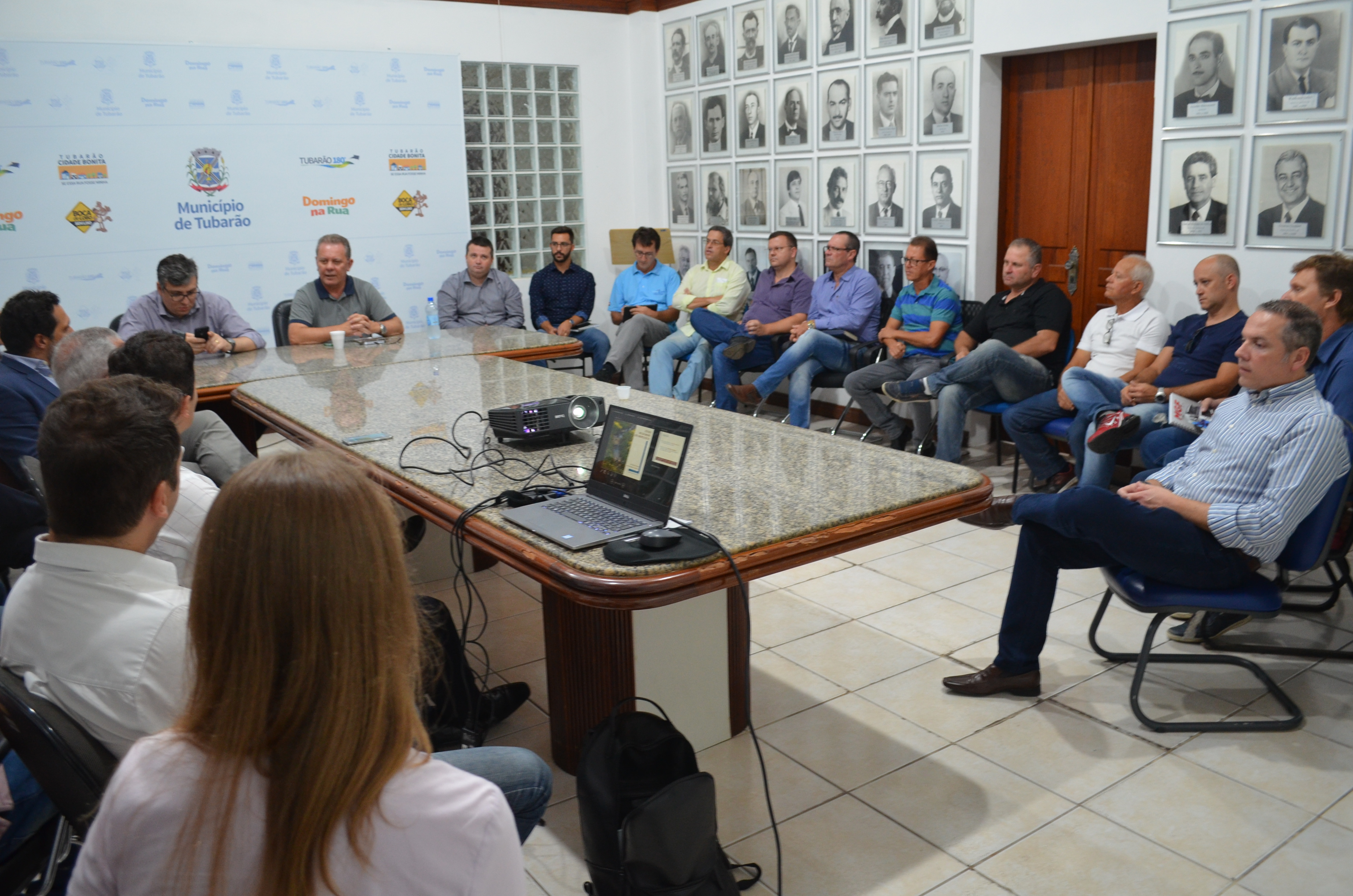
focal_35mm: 27
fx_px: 1013
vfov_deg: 47.7
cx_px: 676
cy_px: 448
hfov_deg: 67.5
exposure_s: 1/60
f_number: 4
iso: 800
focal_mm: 18
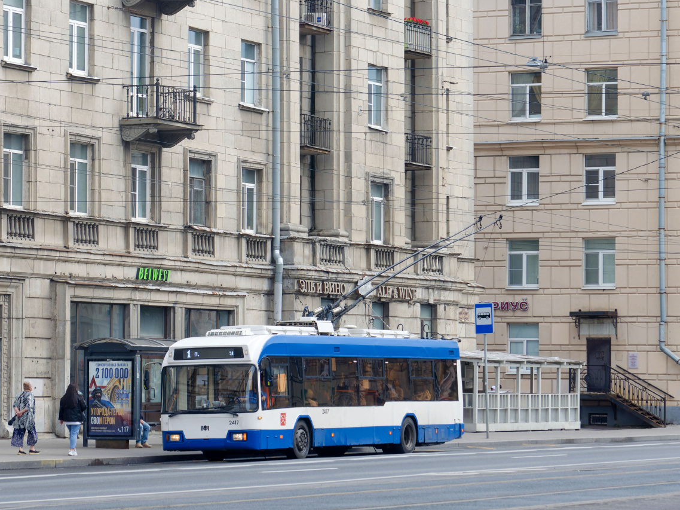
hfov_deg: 13.3
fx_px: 2907
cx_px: 313
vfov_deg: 10.0
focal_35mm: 148
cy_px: 256
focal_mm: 90
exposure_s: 1/320
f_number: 11
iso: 500
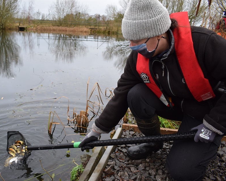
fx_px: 207
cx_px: 90
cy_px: 89
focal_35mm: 31
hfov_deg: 56.7
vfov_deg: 47.1
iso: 400
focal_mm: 18
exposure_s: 1/100
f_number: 5
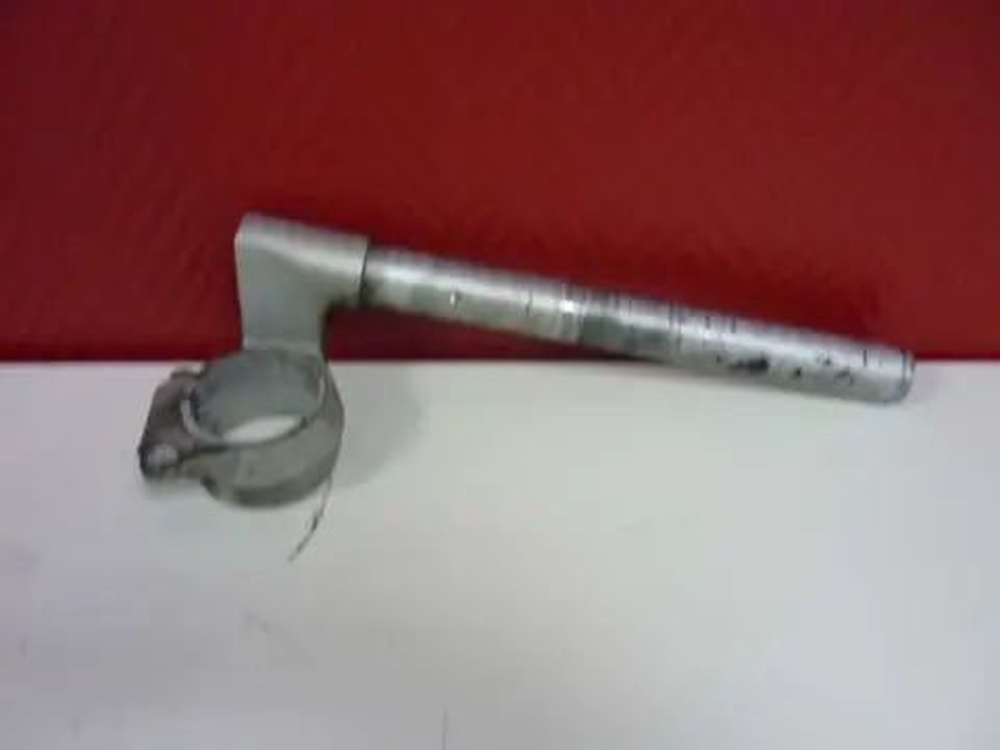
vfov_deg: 42.9
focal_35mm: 33
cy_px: 375
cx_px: 500
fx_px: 953
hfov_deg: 55.4
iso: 400
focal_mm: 5.5
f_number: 2.8
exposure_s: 1/30
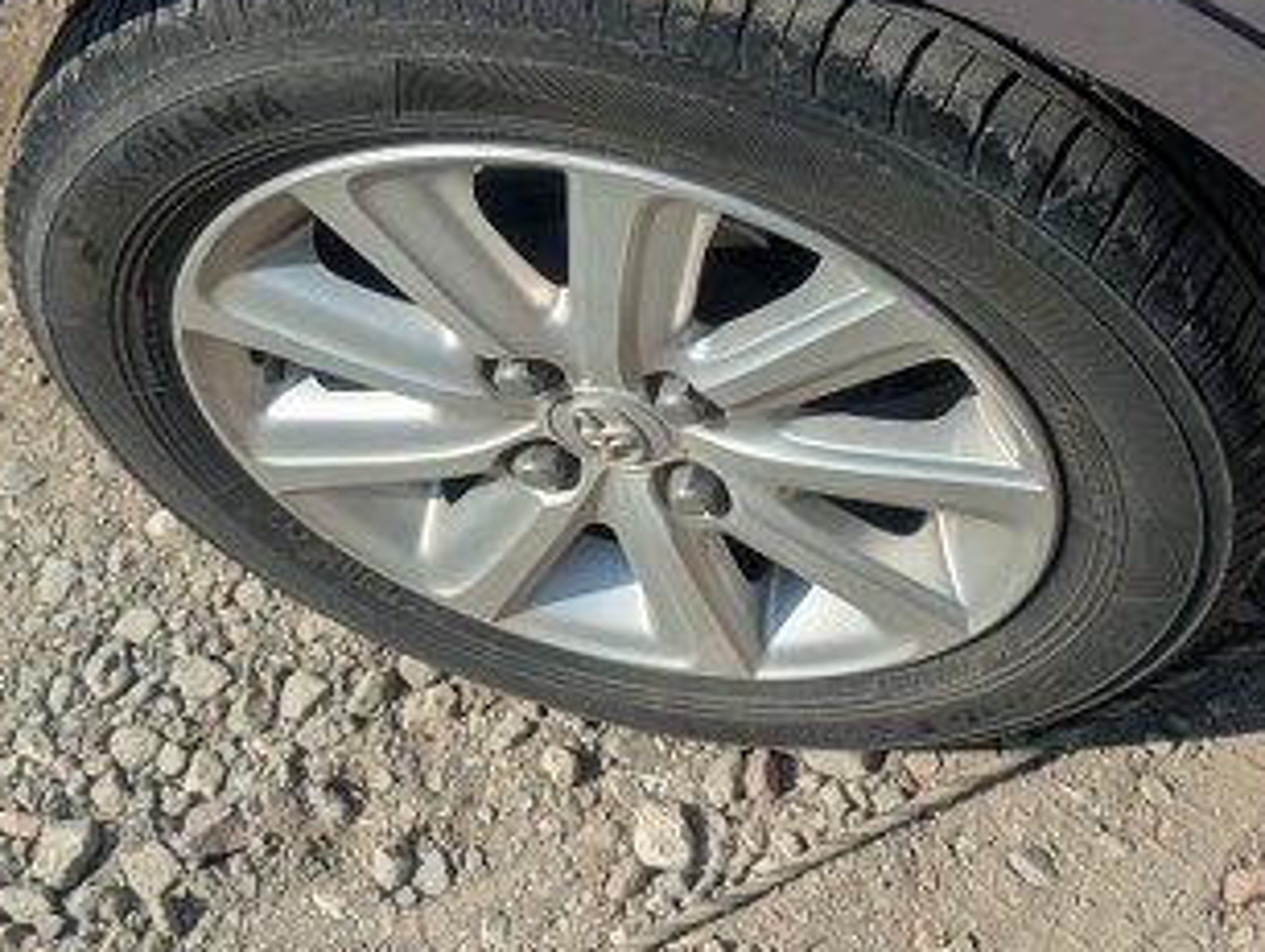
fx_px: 2378
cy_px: 21
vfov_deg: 21.9
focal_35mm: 65
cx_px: 665
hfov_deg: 29.8
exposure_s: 1/3953
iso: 48
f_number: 1.89
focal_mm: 5.43
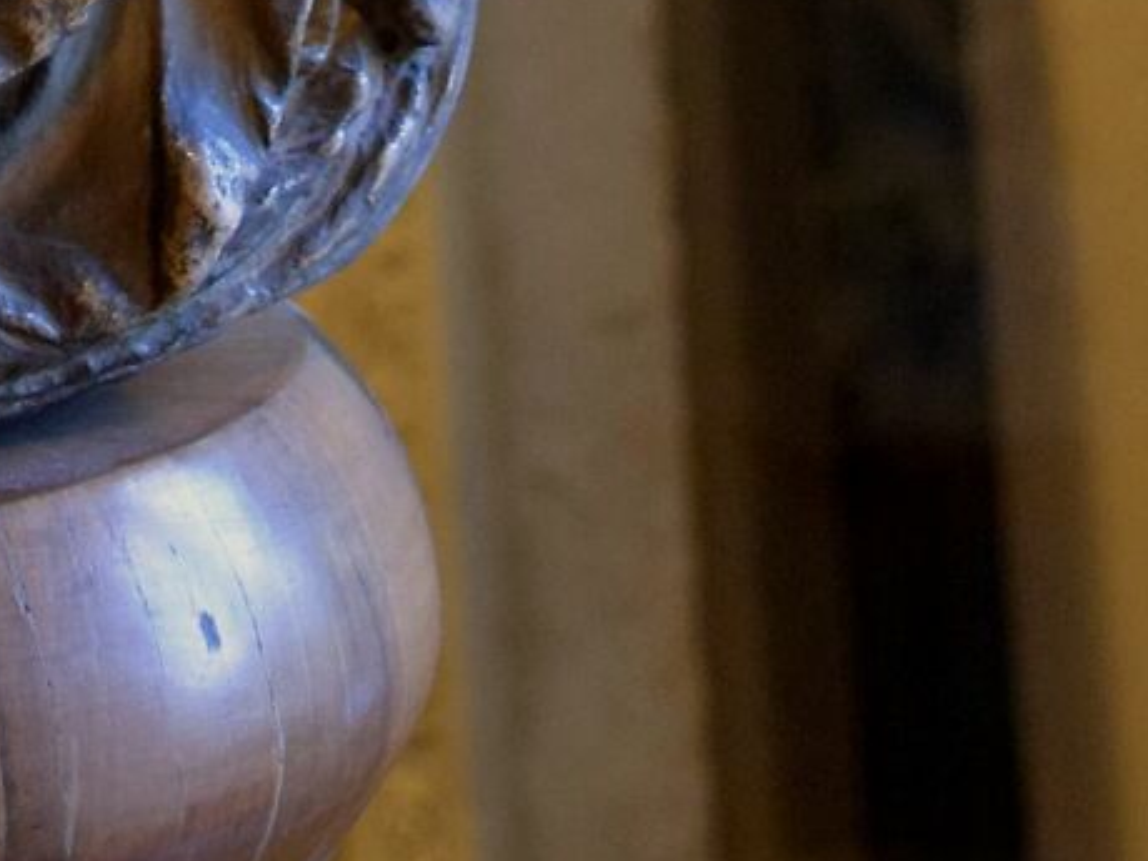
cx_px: -273
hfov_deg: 9.9
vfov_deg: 6.7
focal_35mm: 196
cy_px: -1877
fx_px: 6498
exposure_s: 1/60
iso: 1400
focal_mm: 26
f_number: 3.8
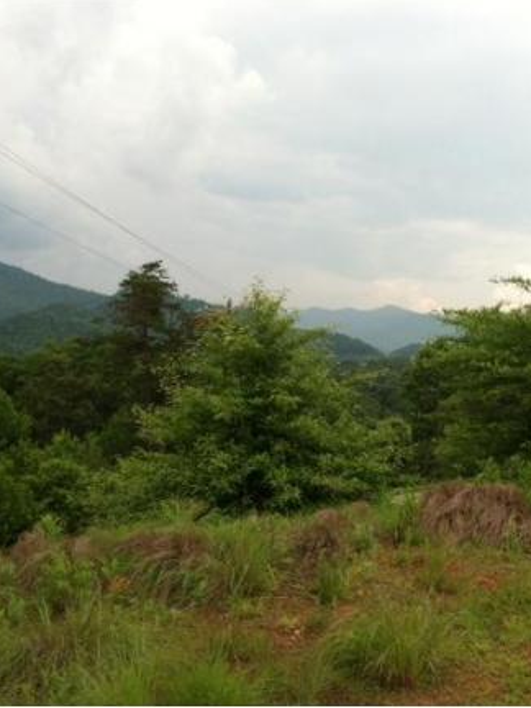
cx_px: 382
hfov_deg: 30.5
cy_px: 352
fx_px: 961
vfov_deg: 40.4
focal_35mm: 47
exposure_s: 1/536
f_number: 2.8
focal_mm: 3.85
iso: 80
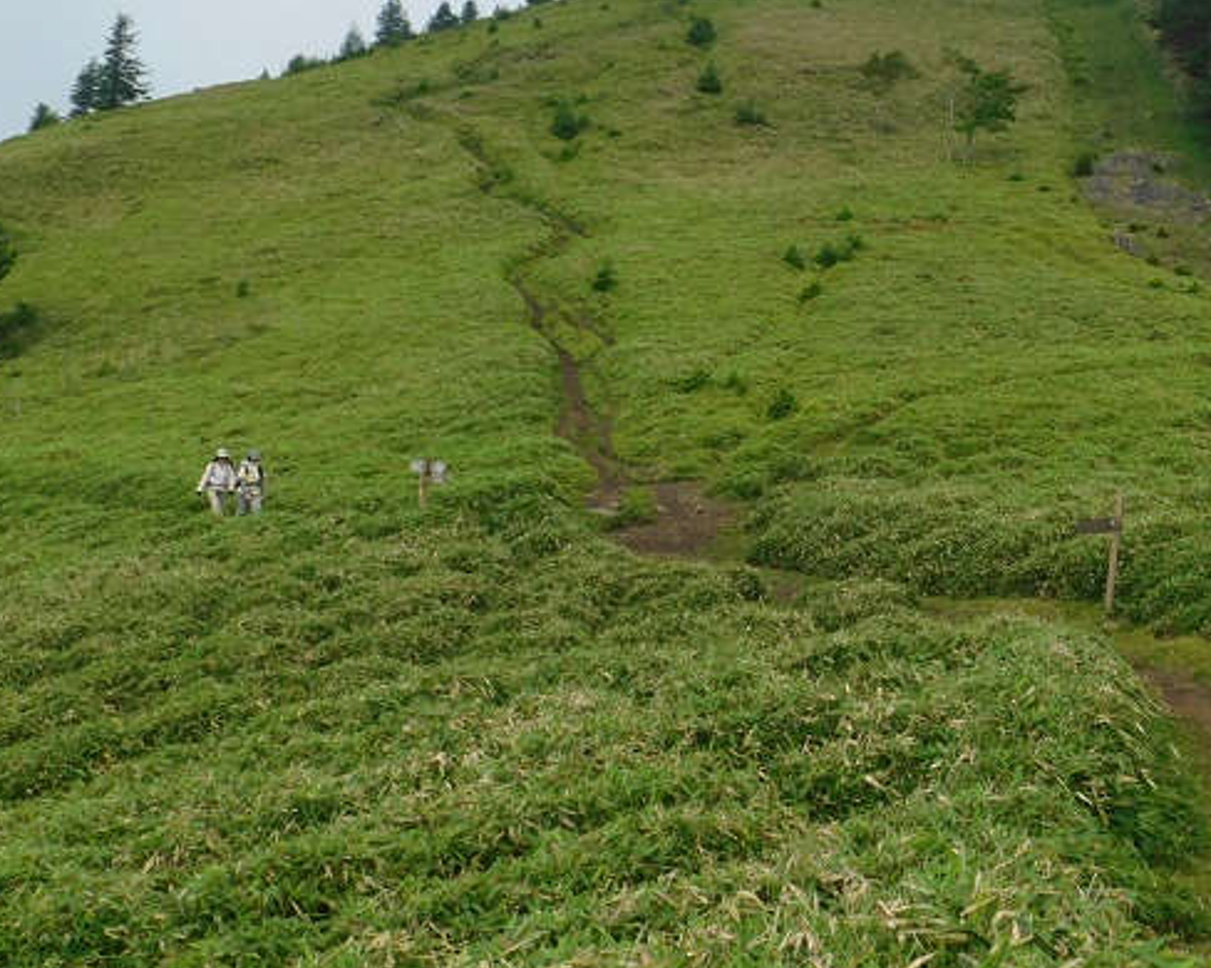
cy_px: 347
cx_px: 816
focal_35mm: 48
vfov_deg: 31.3
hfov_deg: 38.3
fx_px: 1720
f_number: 6.4
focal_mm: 5.3
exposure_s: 1/400
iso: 125
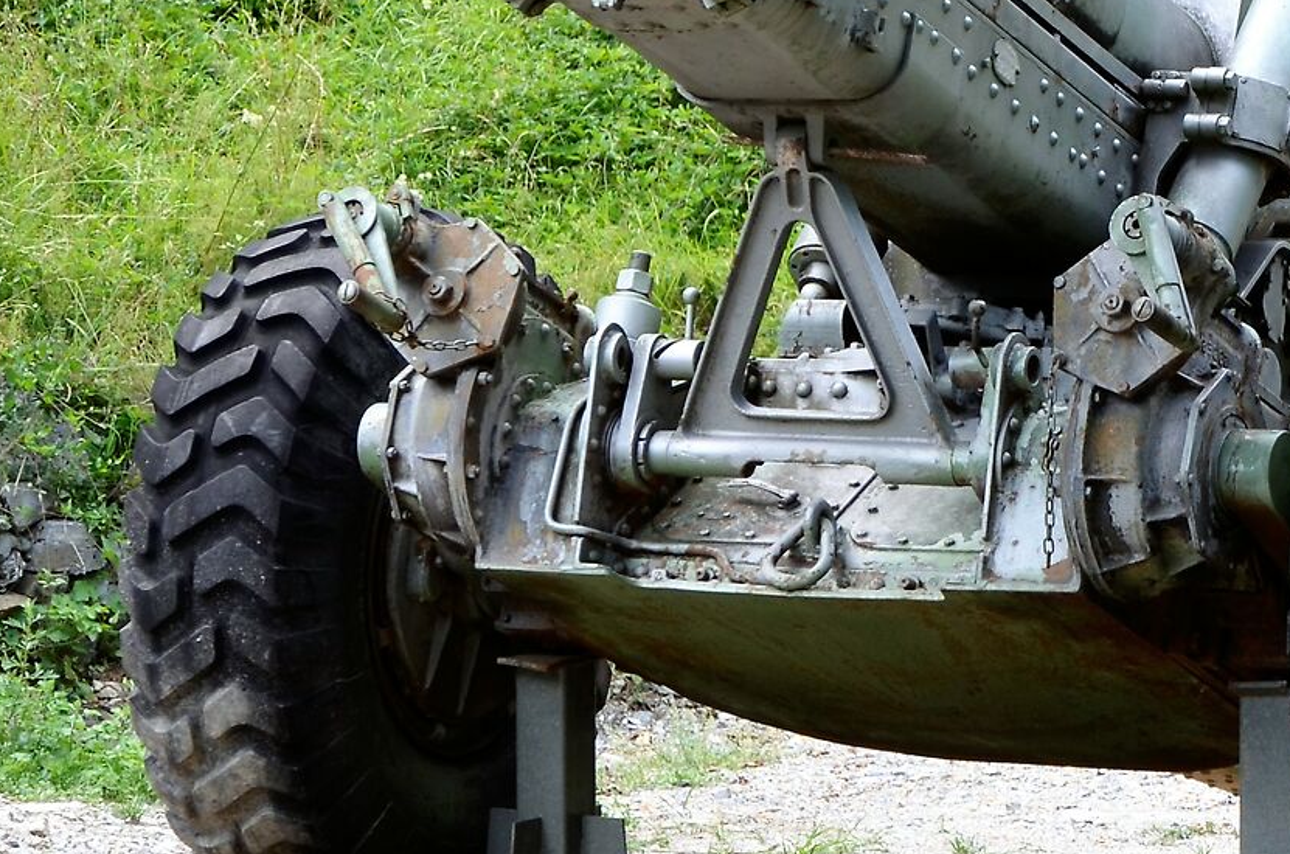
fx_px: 7436
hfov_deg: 9.9
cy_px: 200
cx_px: 1138
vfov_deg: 6.6
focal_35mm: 208
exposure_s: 1/125
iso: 220
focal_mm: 48
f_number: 5.6
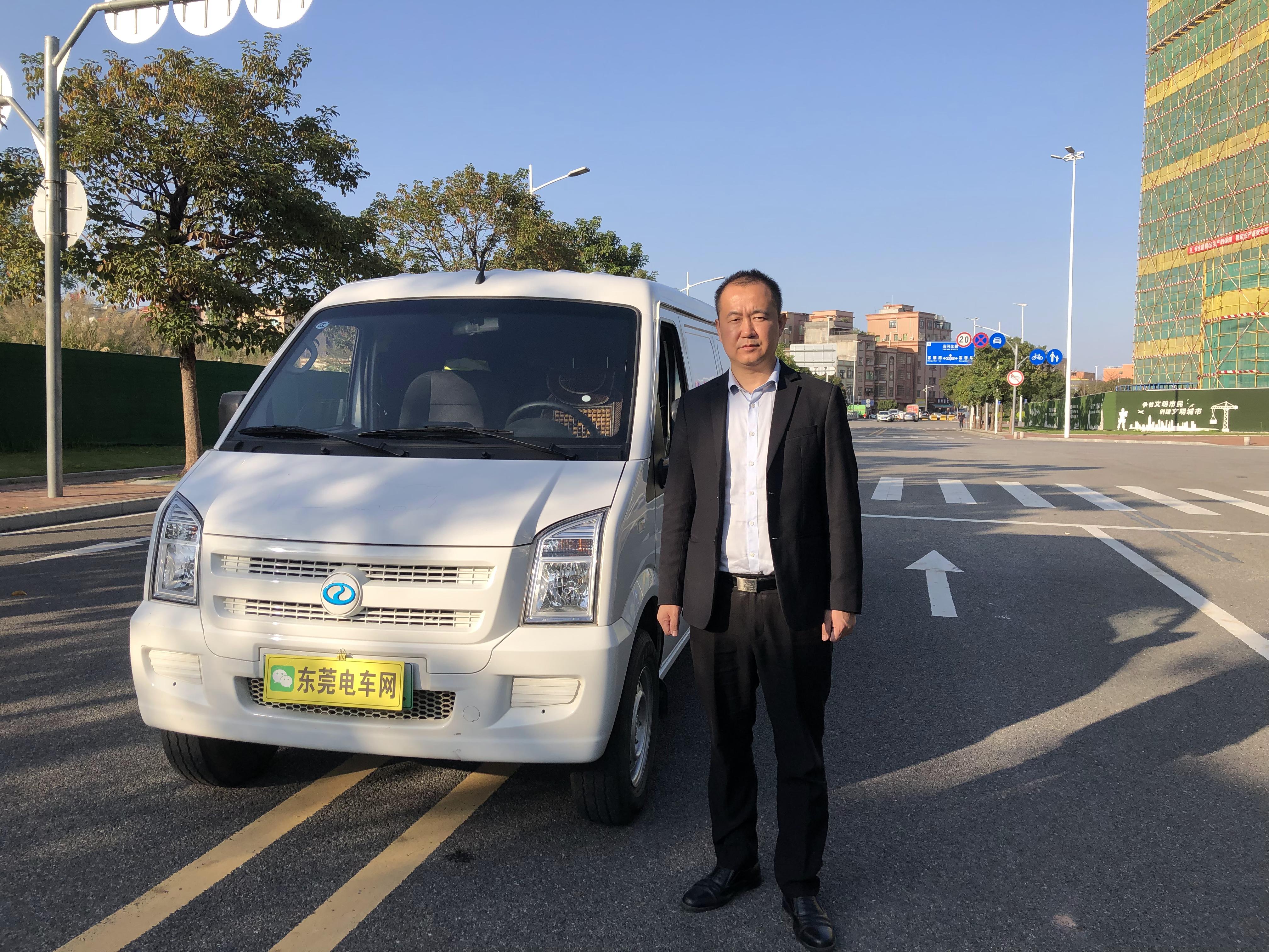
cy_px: 476
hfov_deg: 63.4
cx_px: 634
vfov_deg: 49.7
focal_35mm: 28
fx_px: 1026
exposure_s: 1/1412
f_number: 1.8
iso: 20
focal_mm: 3.99
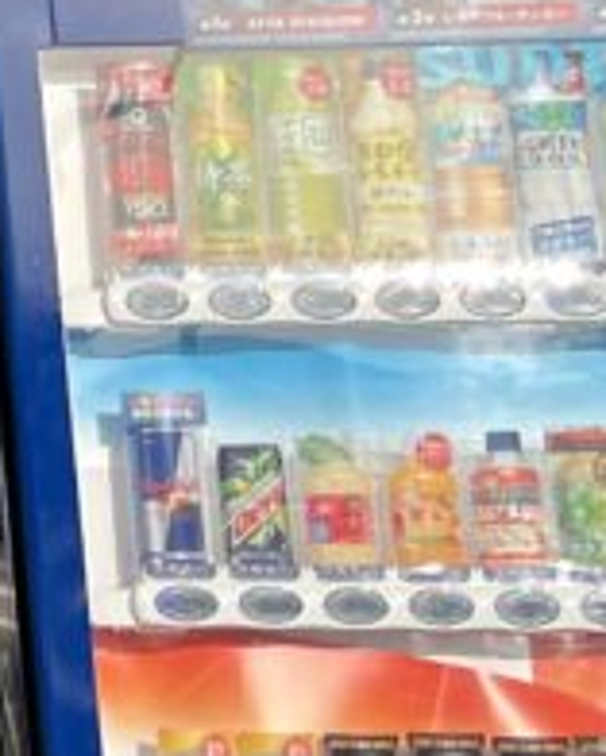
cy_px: -258
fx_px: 3719
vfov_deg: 11.3
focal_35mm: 166
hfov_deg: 7.4
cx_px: -1602
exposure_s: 1/2309
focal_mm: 5.1
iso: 50
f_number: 1.6
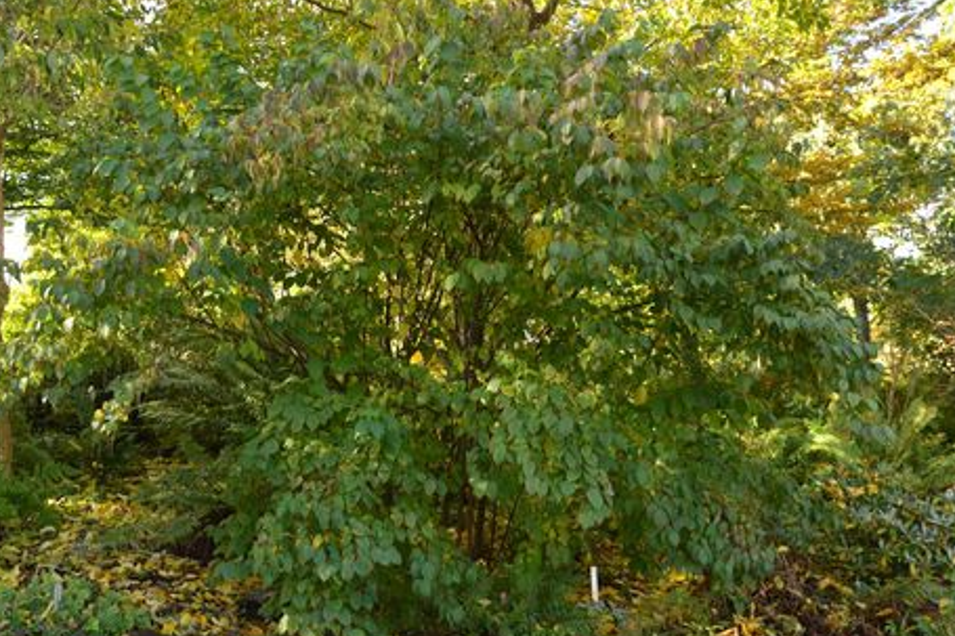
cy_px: 340
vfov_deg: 38.3
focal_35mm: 35
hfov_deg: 55.0
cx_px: 461
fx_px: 916
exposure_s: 1/100
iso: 200
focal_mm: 21
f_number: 5
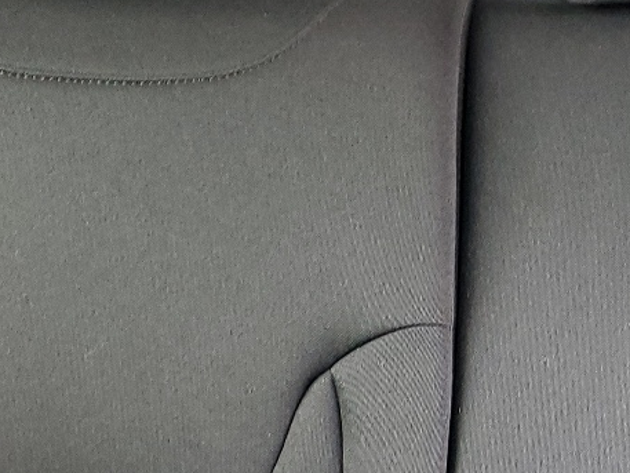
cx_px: 642
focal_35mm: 91
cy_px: 370
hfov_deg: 20.8
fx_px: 1657
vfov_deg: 16.1
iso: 155
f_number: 1.5
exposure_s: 1/60.2
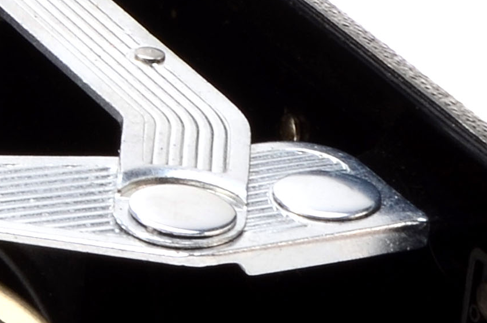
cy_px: 181
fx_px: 4129
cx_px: -518
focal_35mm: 306
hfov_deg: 6.5
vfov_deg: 4.5
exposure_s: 1/160
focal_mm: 35
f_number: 18
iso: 100
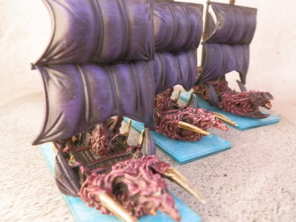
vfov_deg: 49.7
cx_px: 148
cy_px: 111
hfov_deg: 63.4
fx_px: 239
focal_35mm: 28
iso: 400
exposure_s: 1/40
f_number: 3.1
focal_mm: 5
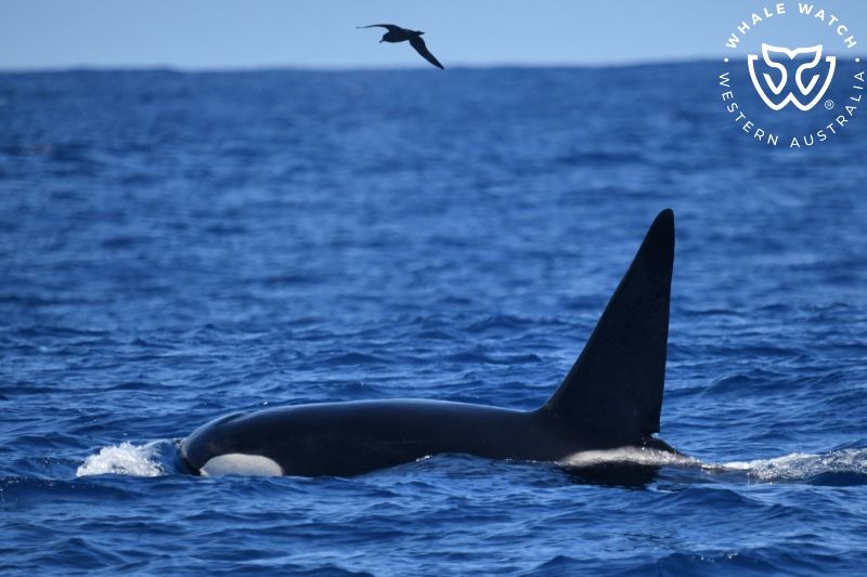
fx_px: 14446
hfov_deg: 3.4
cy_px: 288
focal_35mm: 600
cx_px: 434
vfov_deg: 2.3
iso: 1600
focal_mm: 600
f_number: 6.3
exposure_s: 1/8000
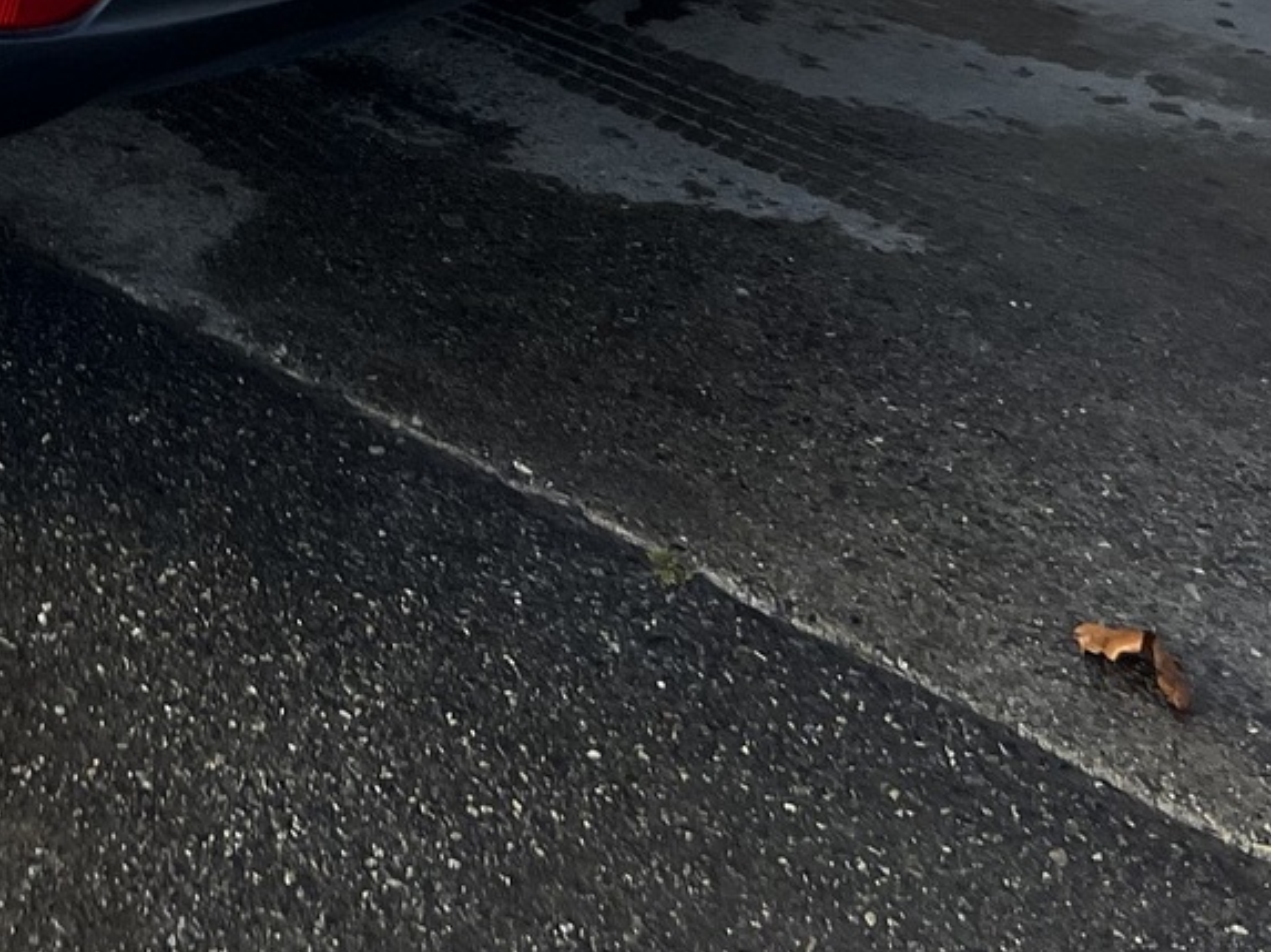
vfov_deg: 14.4
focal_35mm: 93
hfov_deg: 19.3
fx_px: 3413
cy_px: -626
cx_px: -430
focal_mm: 5.7
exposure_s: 1/728
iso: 50
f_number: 1.5
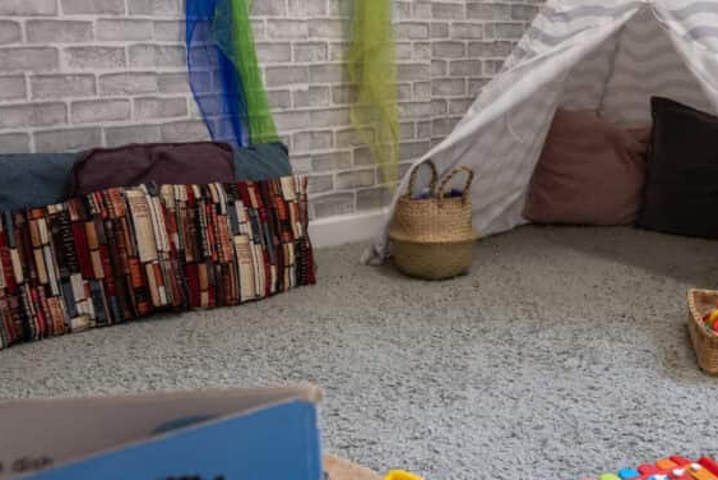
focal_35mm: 40
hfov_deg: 47.7
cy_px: 150
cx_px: 472
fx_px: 798
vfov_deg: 33.1
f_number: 4.5
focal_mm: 14.5
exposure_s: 1/50
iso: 500
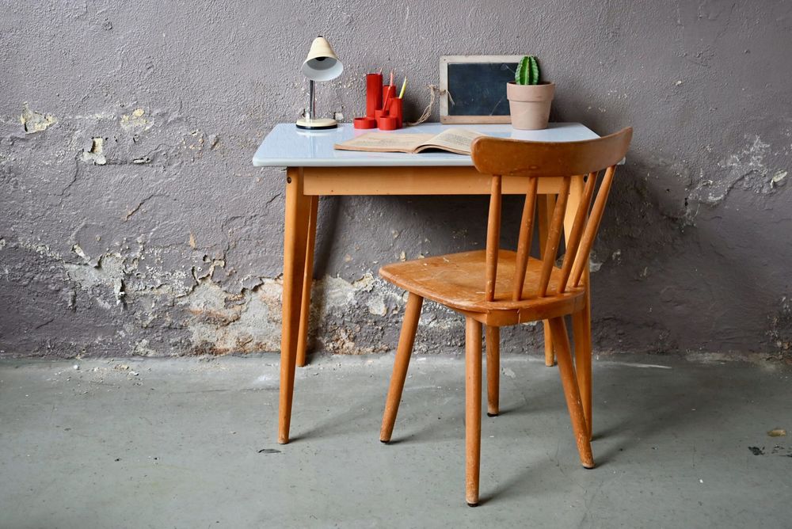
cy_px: 264
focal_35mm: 46
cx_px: 396
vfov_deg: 29.3
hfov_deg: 42.7
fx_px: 1013
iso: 800
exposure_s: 1/80
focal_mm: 46
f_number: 4.5
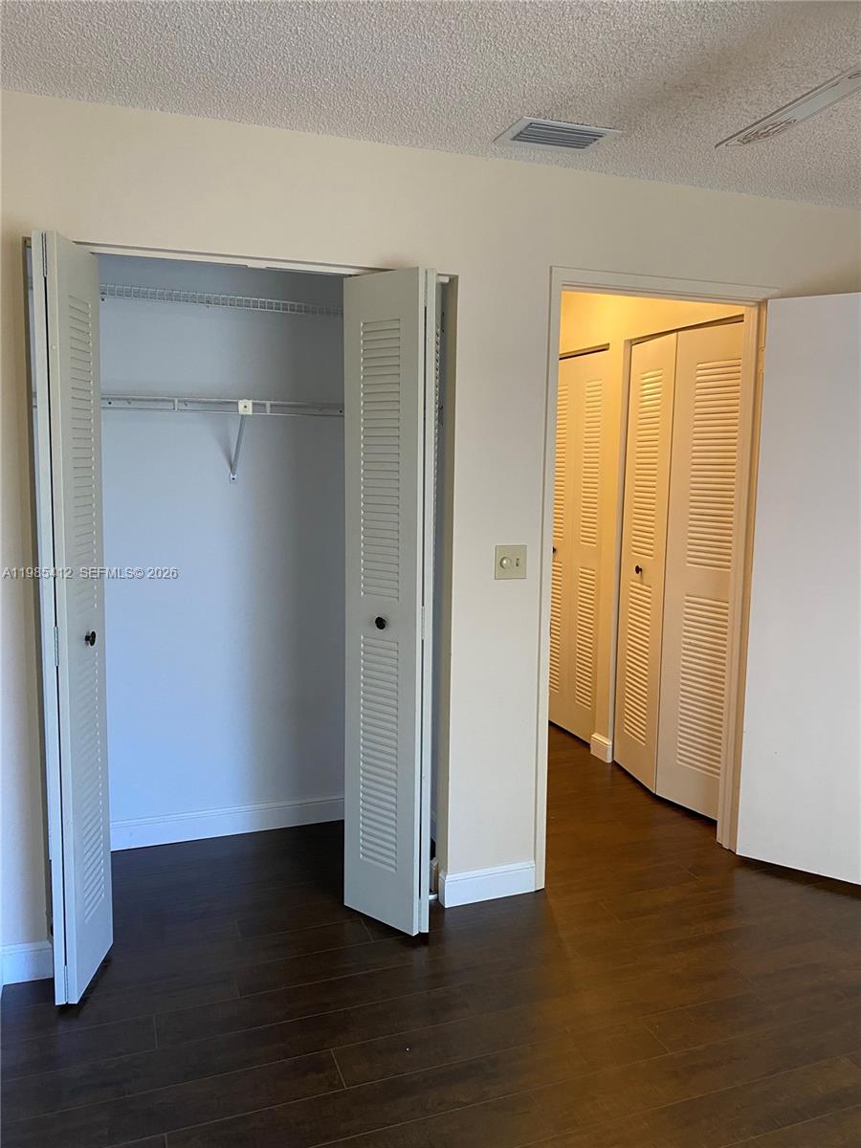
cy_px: 574
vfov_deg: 67.3
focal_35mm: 26
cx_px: 430
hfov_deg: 53.1
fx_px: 862
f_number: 1.8
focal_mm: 4.25
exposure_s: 1/60
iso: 250
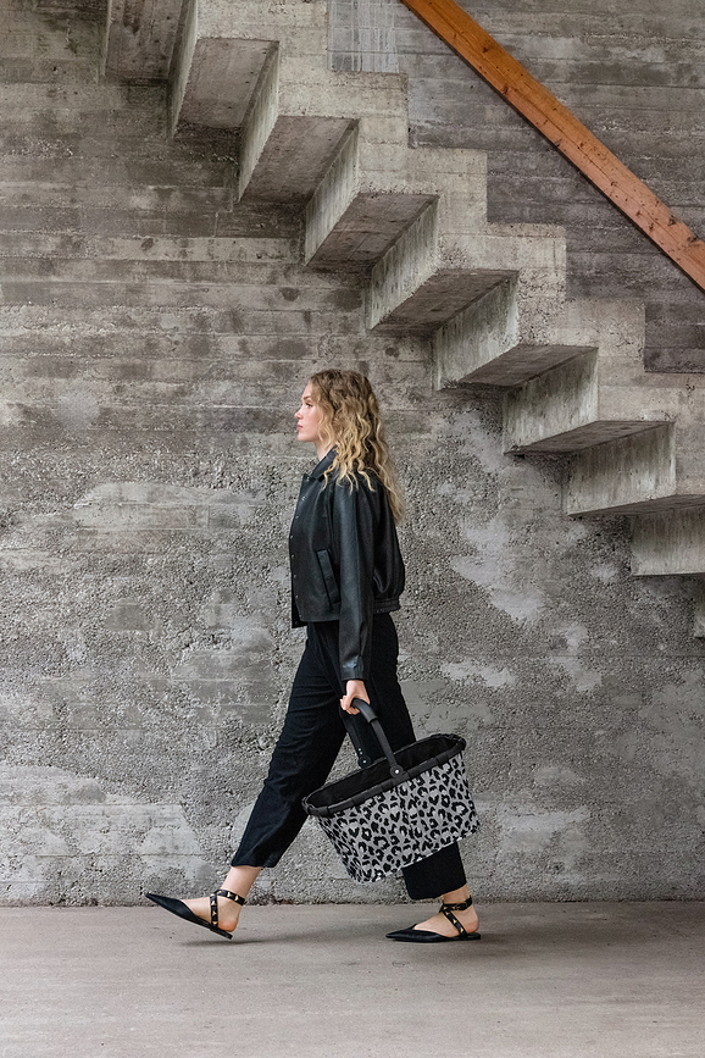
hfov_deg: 26.0
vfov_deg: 38.2
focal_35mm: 52
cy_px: 529
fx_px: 1527
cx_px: 352
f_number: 5
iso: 5000
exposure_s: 1/400
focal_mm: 52
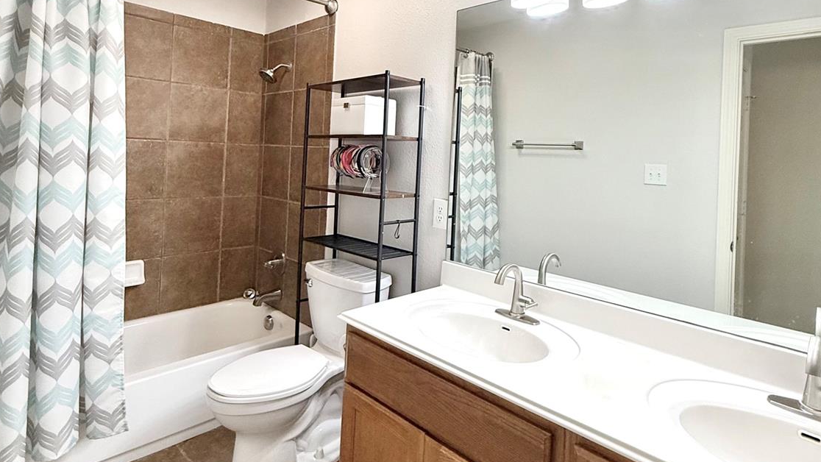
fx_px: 457
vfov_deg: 52.6
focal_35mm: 21
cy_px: 154
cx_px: 413
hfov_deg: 83.8
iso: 160
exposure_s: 1/99
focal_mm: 2.22
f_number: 2.2
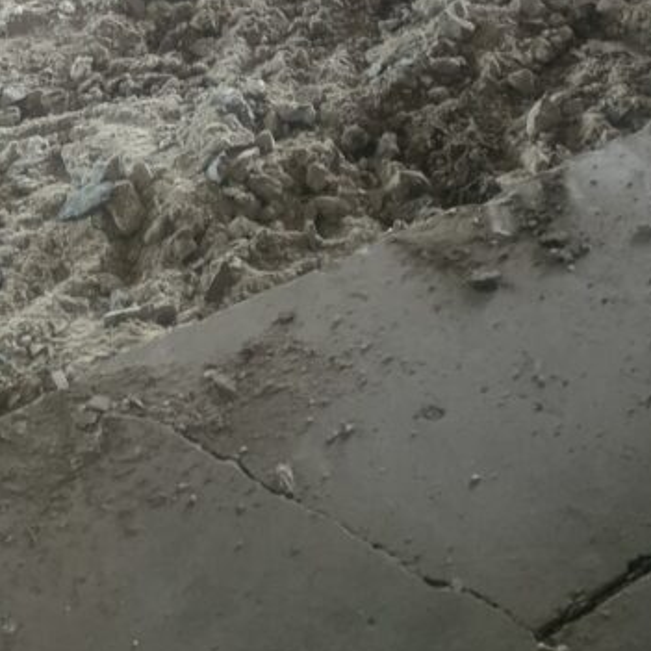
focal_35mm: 67
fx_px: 1426
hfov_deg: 25.1
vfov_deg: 23.1
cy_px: -171
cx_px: 85
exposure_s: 1/97
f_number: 1.8
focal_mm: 4.25
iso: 100
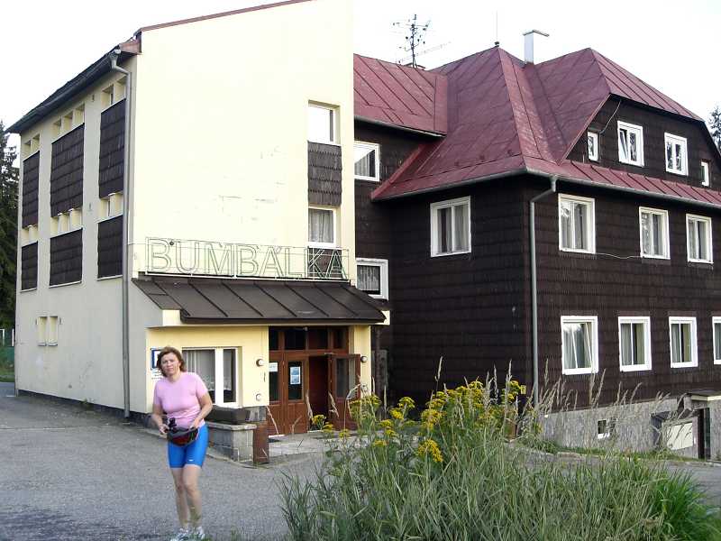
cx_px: 360
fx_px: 791
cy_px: 270
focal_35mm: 38
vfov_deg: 37.7
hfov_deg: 49.0
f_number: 3.1
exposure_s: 1/80
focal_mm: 6.3
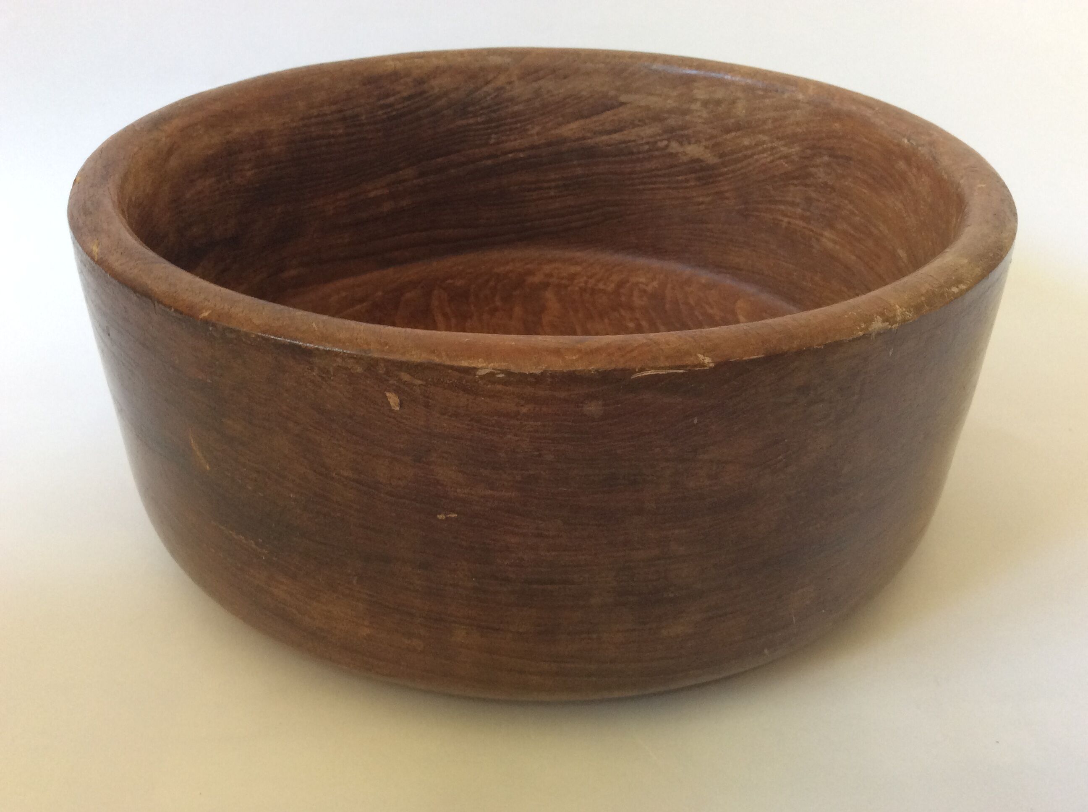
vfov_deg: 44.1
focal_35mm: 32
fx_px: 1004
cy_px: 406
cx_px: 544
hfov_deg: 56.9
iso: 80
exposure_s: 1/25
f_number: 2.4
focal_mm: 3.3
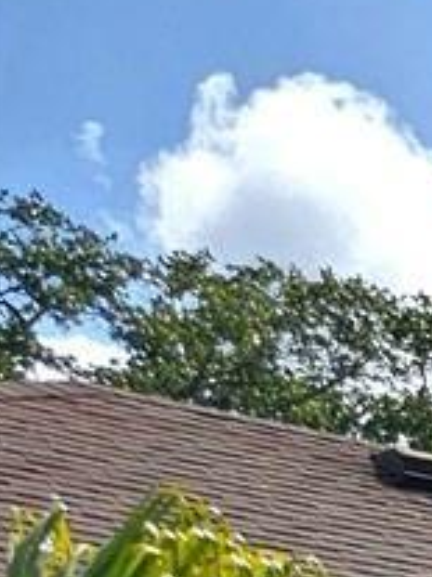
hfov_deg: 5.7
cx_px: 2210
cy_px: 1589
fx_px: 2965
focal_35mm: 178
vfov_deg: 9.3
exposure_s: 1/1250
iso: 20
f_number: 1.7
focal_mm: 6.3
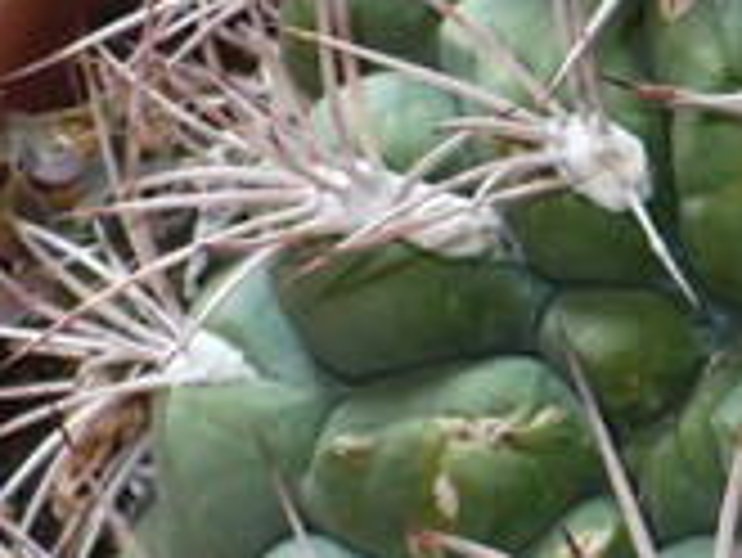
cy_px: 621
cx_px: 1358
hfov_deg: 10.4
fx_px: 3840
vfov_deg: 8.2
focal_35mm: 179
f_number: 2.8
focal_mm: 6.1
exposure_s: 1/30
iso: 100
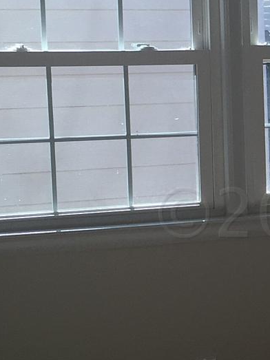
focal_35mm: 111
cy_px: 213
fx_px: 1155
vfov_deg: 17.7
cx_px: 415
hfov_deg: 12.6
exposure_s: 1/189
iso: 32
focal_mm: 4.15
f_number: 2.2
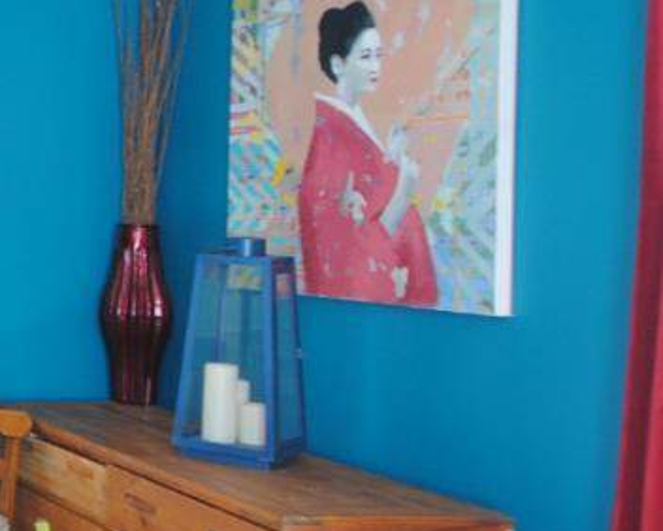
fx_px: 1178
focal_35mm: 60
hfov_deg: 20.1
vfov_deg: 25.4
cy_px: 220
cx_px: -591
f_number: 4
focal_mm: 10
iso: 400
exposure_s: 1/20
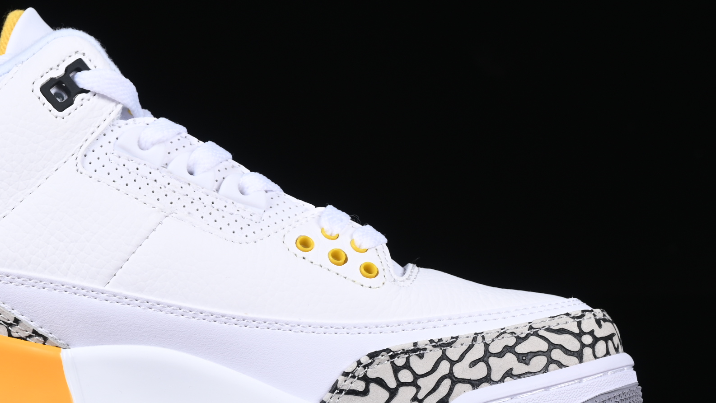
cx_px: 180
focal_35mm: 138
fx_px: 2620
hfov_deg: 15.5
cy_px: 236
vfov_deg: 8.8
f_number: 8
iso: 160
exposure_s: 1/125
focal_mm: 50
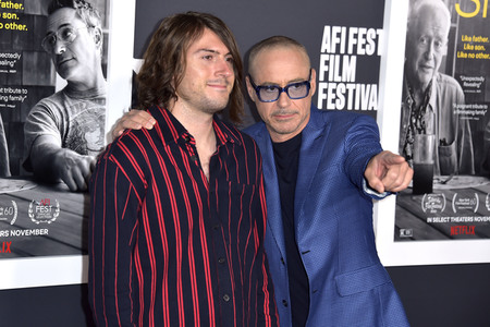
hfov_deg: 20.4
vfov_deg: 13.7
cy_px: 164
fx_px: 1361
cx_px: 245
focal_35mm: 100
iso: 800
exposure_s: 1/200
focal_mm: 100
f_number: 6.3
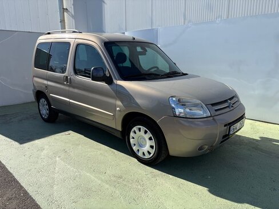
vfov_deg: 53.1
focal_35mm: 26
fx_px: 210
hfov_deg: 67.3
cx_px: 140
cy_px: 104
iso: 50
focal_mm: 5.96
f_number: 1.6
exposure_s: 1/3125
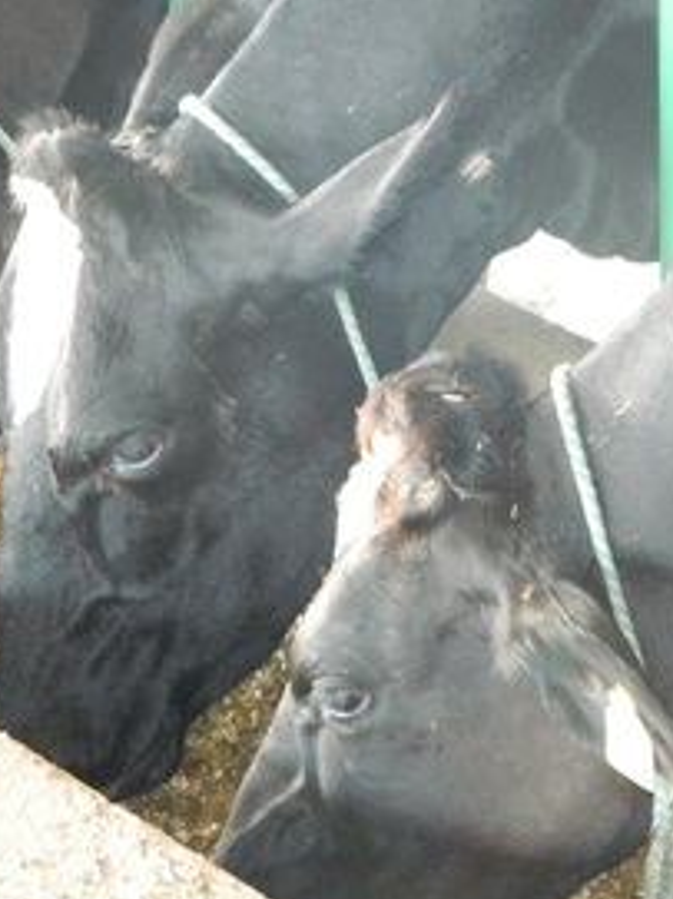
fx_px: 4021
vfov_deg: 12.7
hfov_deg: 9.5
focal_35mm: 155
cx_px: 514
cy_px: 300
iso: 800
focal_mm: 15.1
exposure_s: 1/30
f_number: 4.2
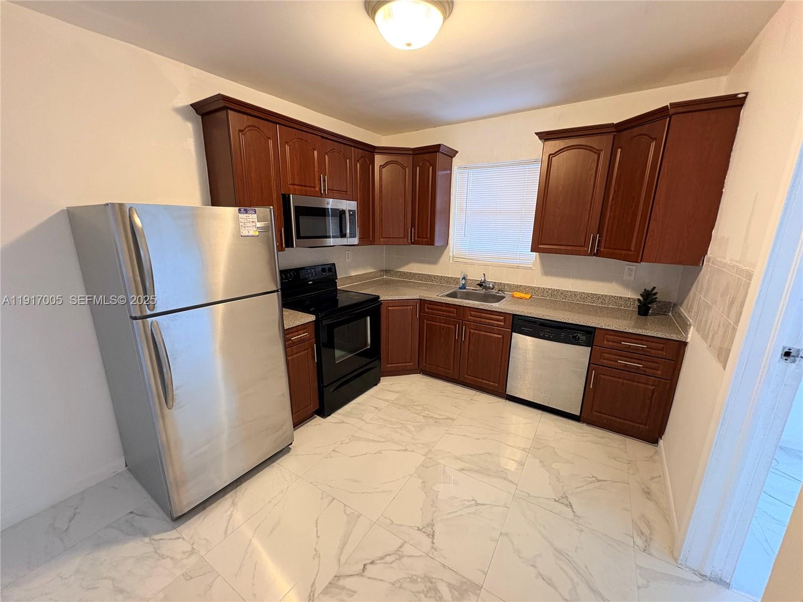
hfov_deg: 102.1
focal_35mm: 14
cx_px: 402
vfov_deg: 85.7
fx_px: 325
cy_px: 301
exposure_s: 1/60
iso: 320
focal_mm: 2.22
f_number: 2.2
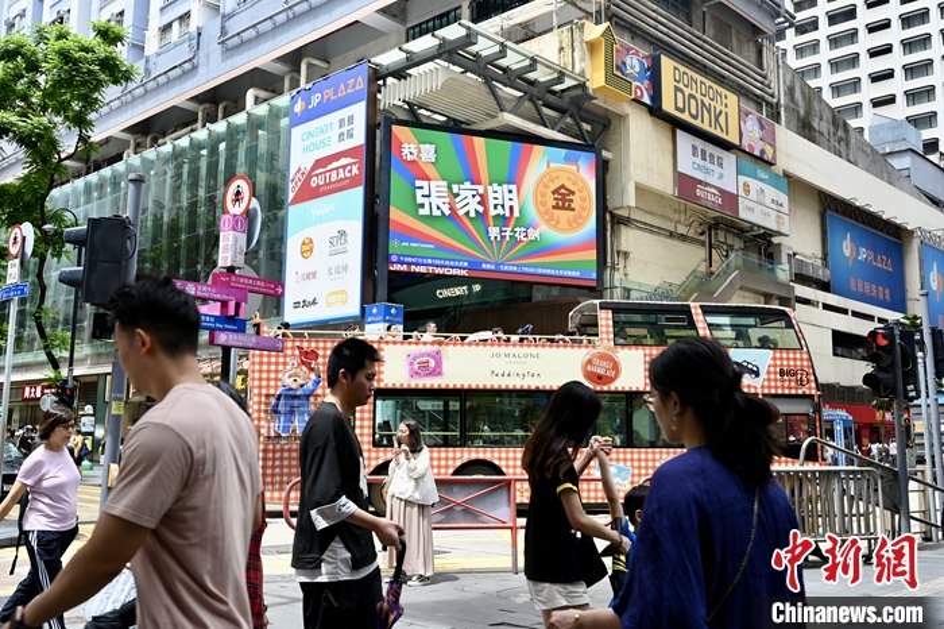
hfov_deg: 60.3
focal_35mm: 31
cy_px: 314
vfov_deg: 42.3
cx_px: 472
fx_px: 812
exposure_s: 1/250
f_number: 6.3
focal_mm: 31
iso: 250
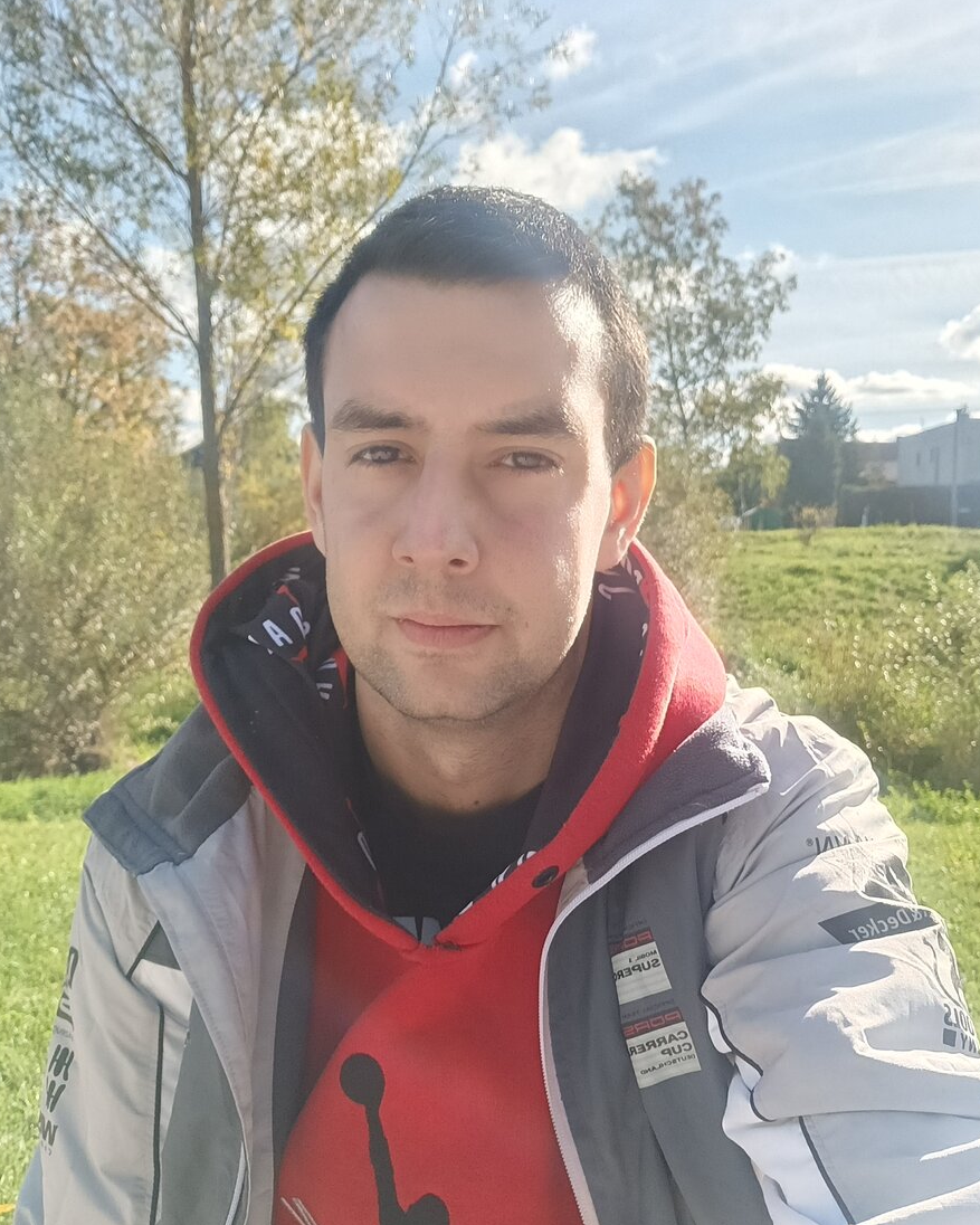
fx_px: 1124
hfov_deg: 47.1
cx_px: 497
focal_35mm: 31
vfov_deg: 57.1
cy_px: 648
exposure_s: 1/299
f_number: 2
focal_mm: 3.82
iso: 110
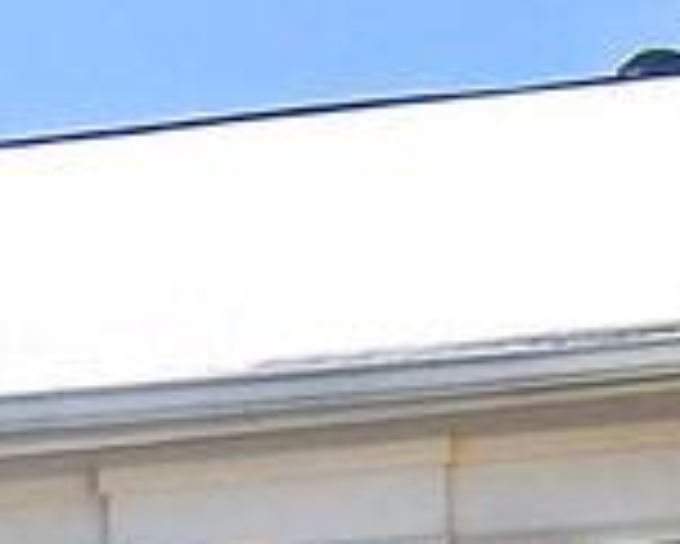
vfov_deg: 6.7
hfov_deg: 8.9
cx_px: -153
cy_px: 1470
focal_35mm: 215
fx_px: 4330
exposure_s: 1/400
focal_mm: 16
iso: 100
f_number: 9
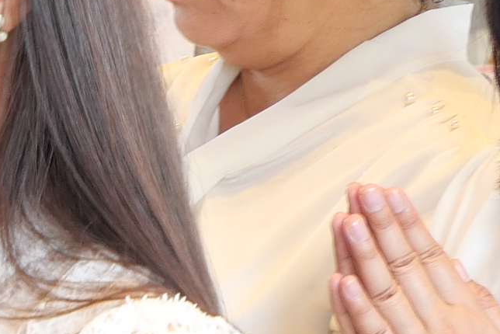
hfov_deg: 2.9
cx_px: 439
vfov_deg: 1.9
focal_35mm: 715
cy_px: 207
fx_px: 9935
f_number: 5.6
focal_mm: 60
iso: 200
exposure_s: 1/4
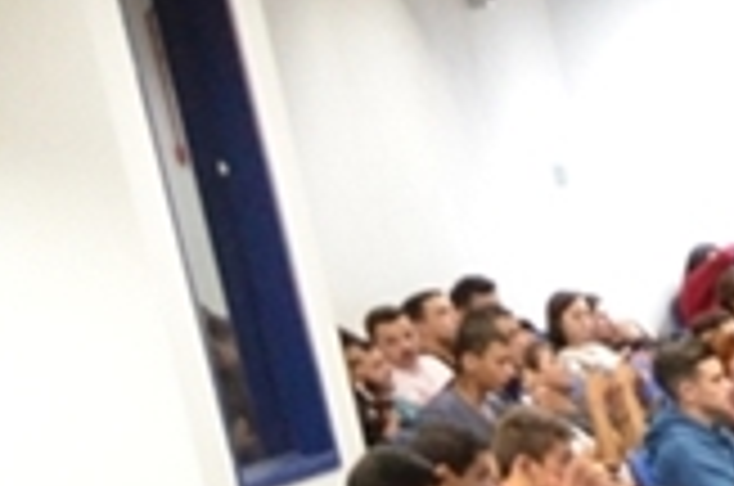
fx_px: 4049
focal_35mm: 199
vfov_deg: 6.6
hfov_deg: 7.8
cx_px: 2697
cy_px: 1060
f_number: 3.5
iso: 3200
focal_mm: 18
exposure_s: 1/15
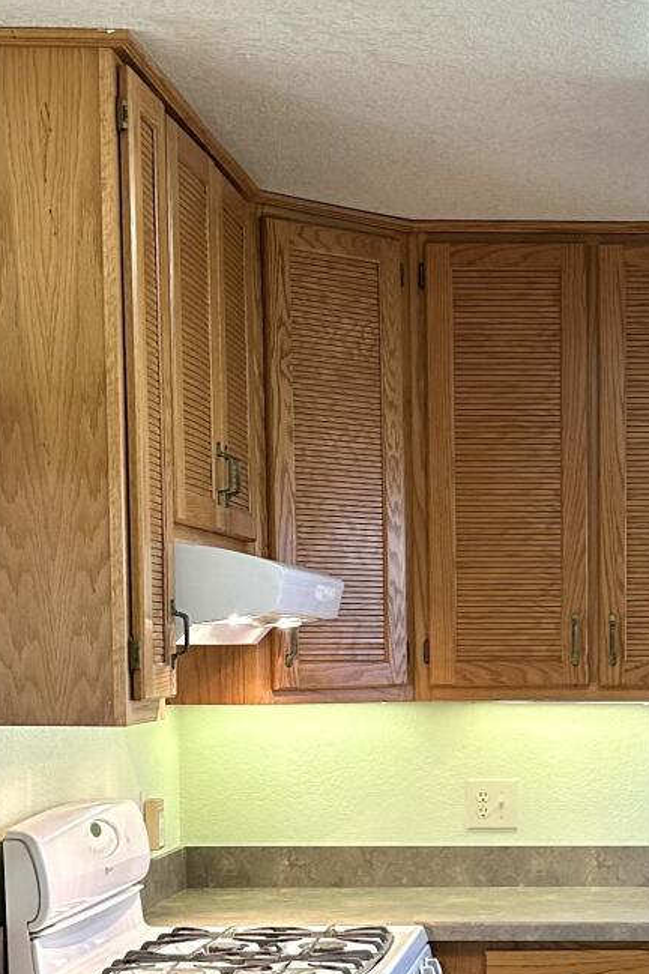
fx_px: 2082
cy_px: 800
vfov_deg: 25.8
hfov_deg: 17.3
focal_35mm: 77
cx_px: 654
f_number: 1.78
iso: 160
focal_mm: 6.86
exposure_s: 1/120
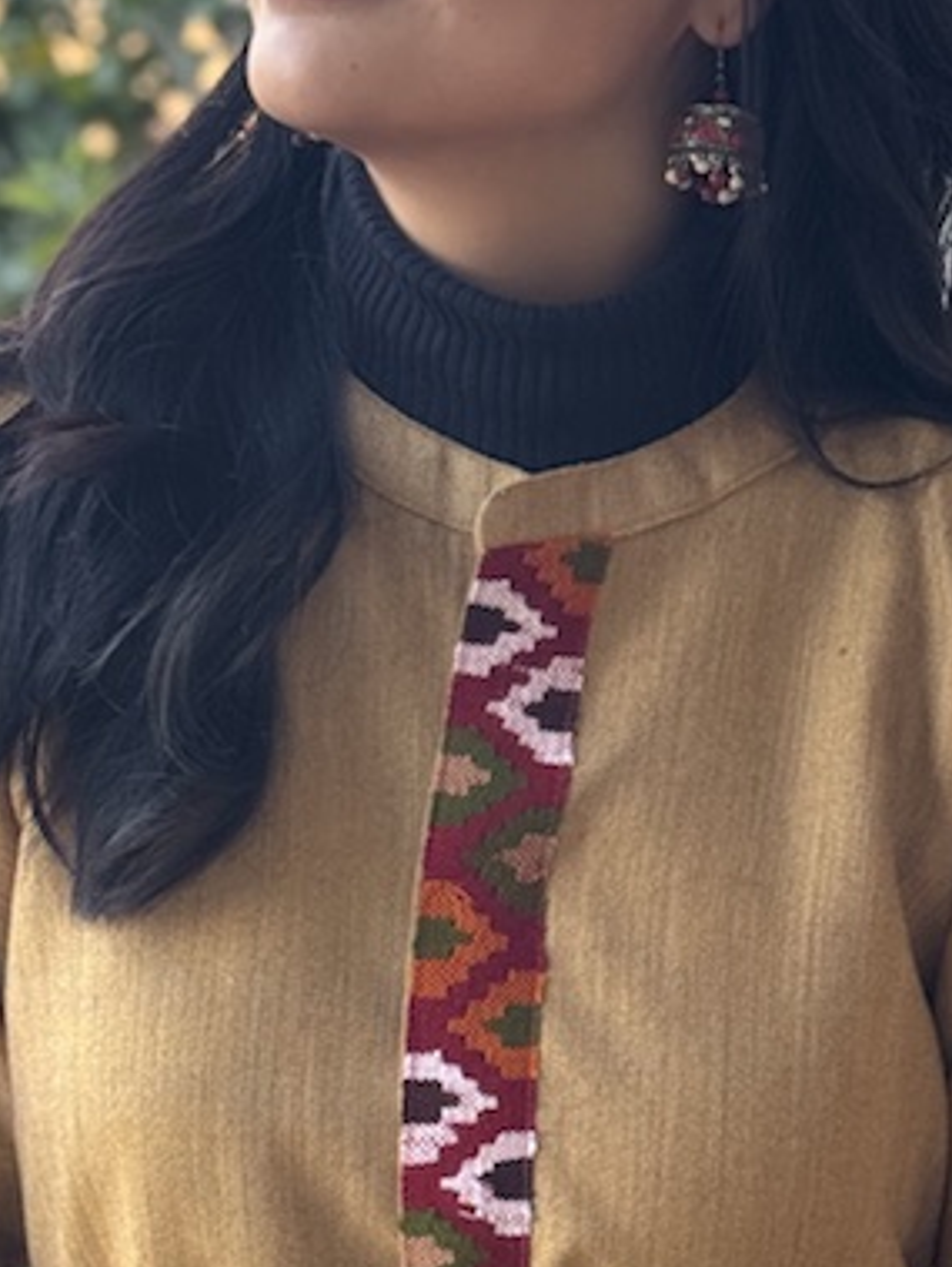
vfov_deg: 15.5
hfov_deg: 11.8
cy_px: 993
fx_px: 4613
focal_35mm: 126
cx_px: 600
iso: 64
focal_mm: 6.76
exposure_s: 1/171
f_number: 1.78
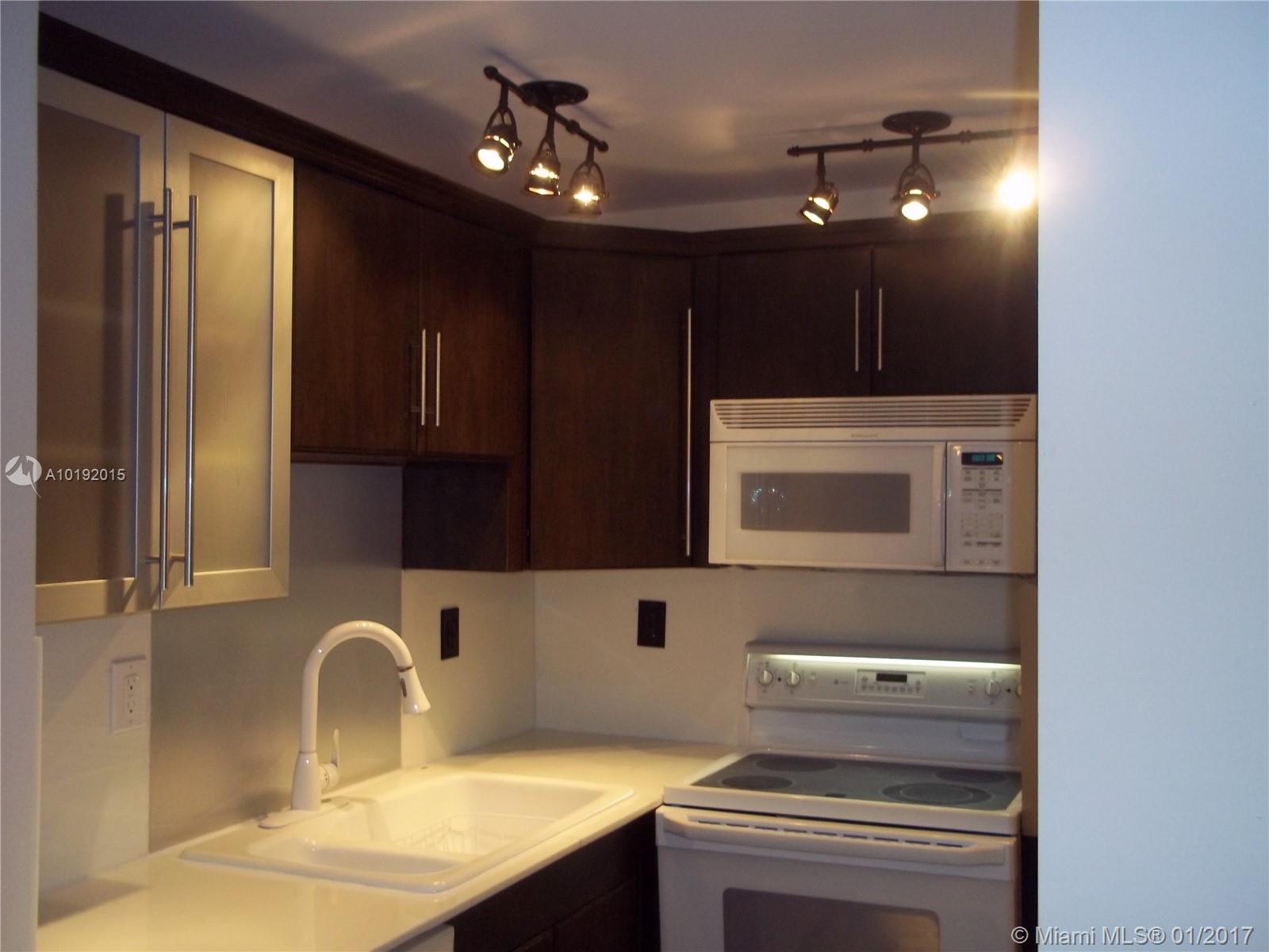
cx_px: 634
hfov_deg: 51.4
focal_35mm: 36
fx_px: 1320
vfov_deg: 39.7
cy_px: 476
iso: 160
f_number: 3.1
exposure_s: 1/30
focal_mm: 6.5
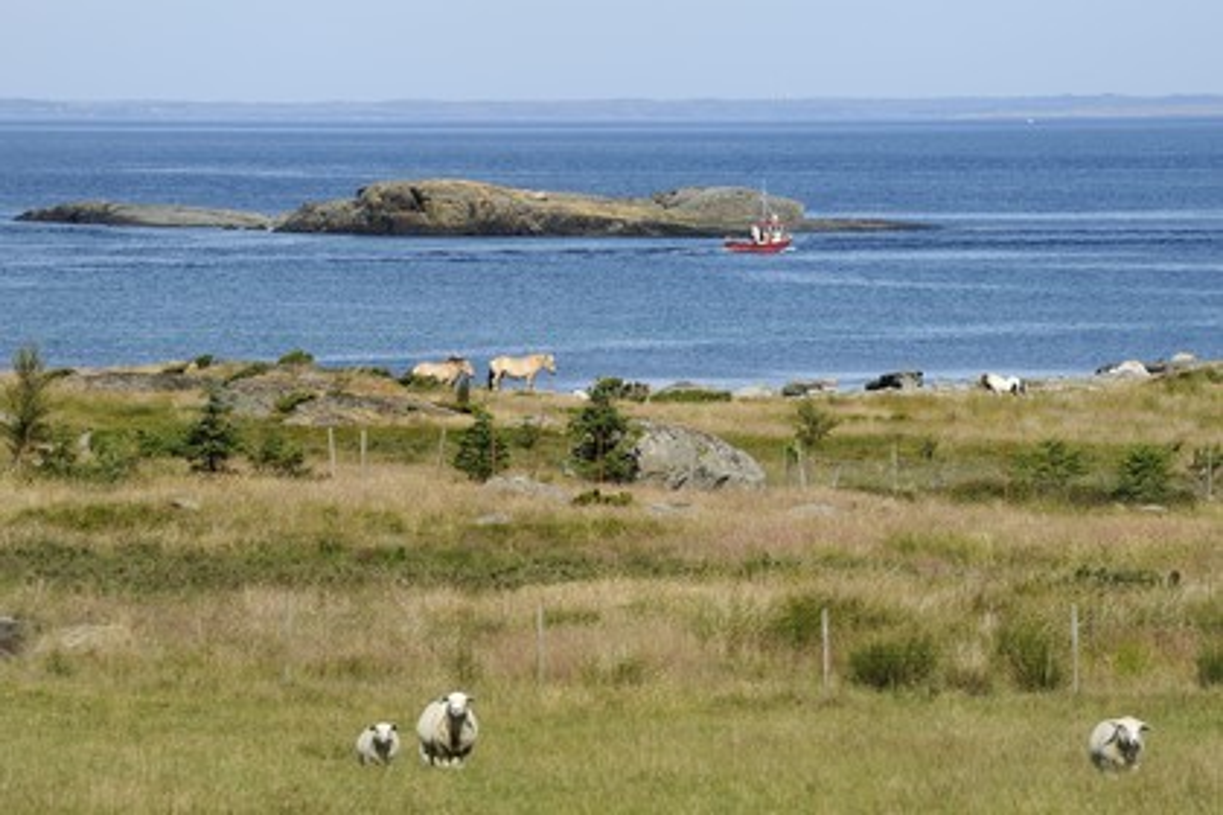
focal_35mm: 200
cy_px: 408
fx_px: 6794
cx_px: 612
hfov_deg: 10.3
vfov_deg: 6.9
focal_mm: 200
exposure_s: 1/320
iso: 200
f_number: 10
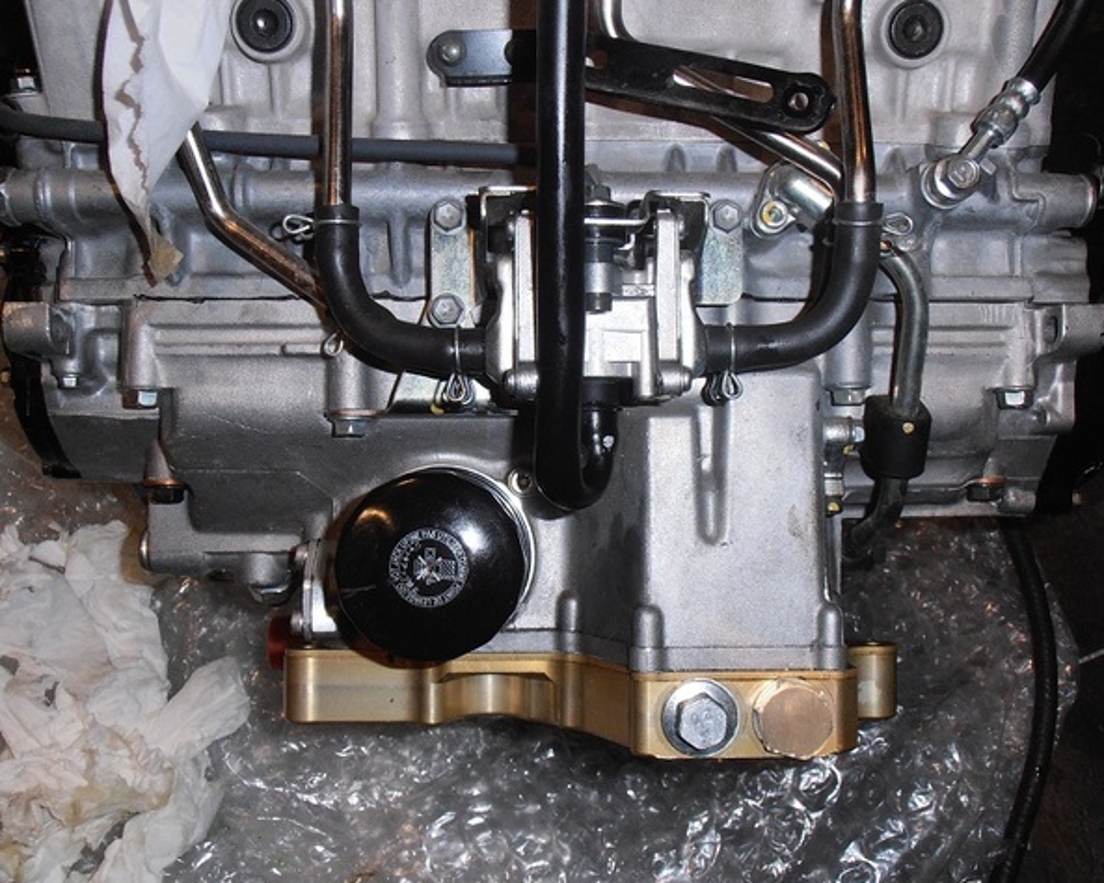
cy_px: 443
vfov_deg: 38.2
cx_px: 553
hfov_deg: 46.9
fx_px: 1274
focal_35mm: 39
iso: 125
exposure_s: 1/40
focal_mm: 6.61
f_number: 3.9
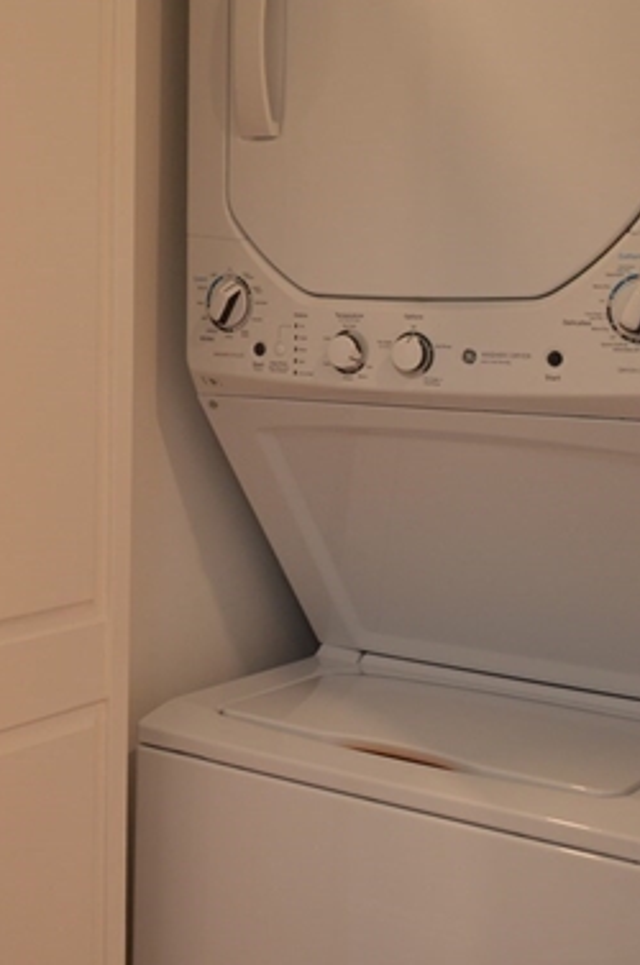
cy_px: 433
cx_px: 54
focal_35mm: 55
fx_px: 1472
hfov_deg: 23.8
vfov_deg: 36.3
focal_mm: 18
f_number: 4
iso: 400
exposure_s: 1/60
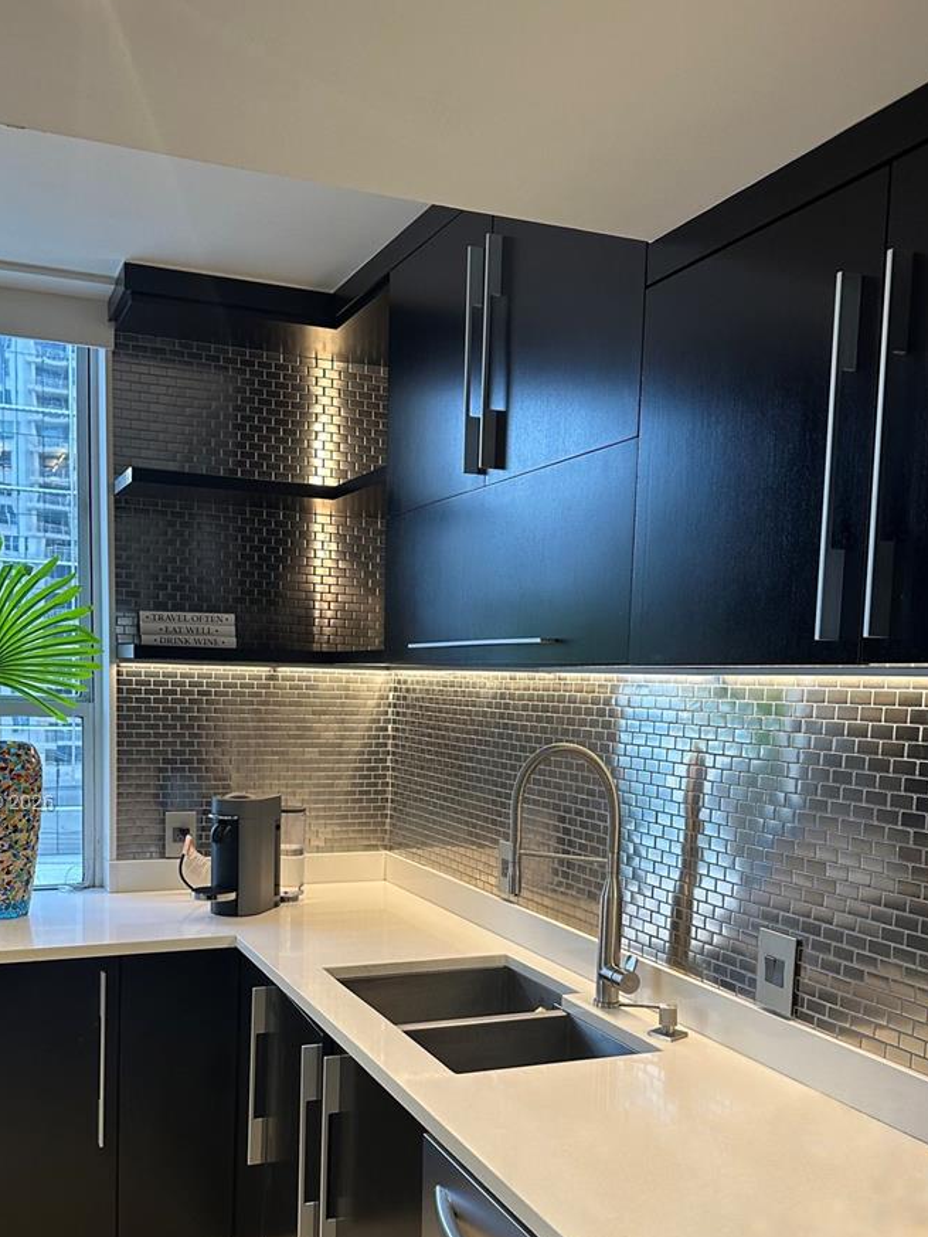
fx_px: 1179
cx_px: 429
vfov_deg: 54.4
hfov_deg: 42.9
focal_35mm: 33
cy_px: 805
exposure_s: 1/120
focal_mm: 6.86
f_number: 1.78
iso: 160
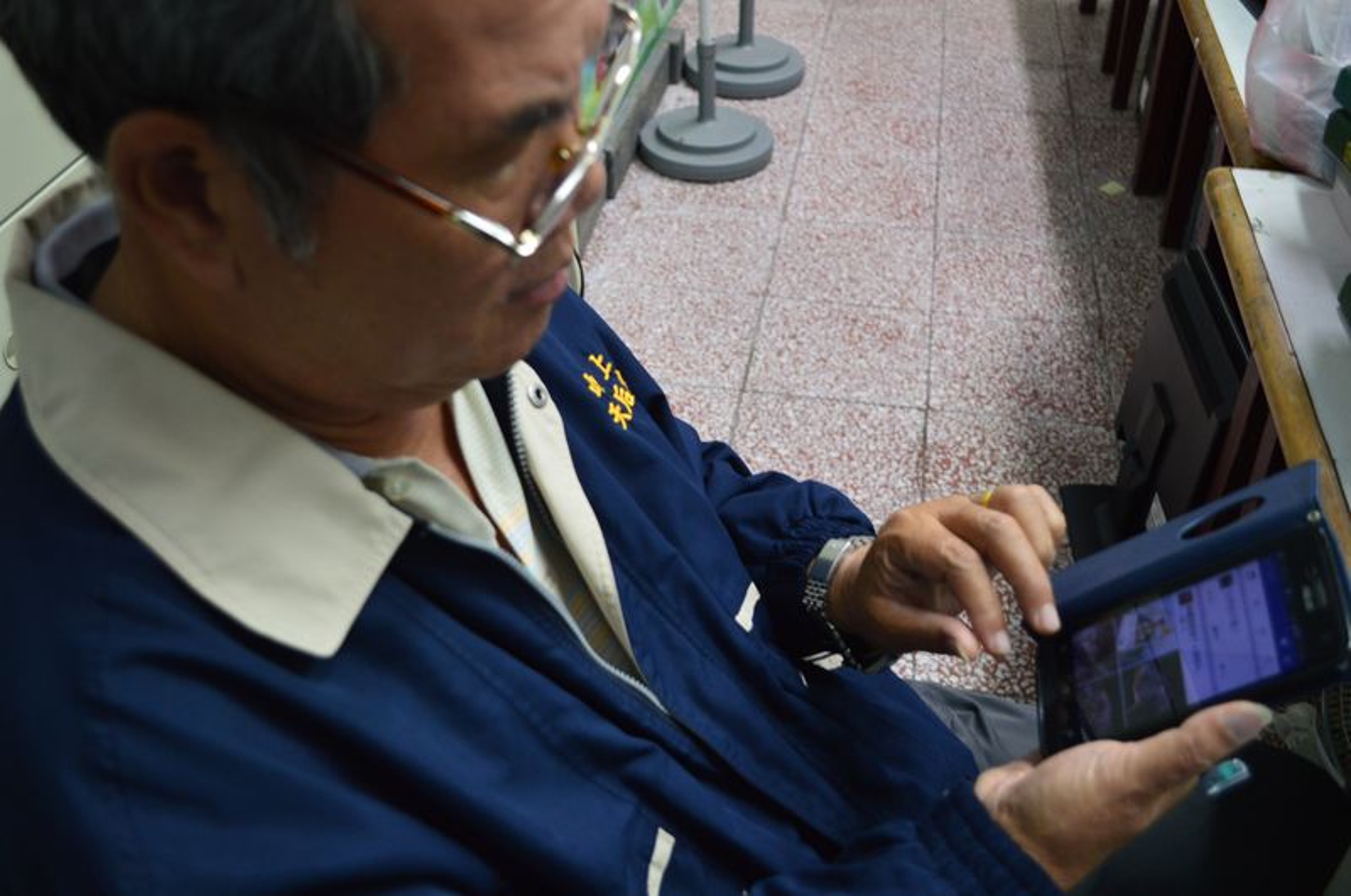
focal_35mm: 36
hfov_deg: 53.2
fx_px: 1349
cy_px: 448
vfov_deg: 36.8
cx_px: 676
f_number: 4
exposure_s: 1/25
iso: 800
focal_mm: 24
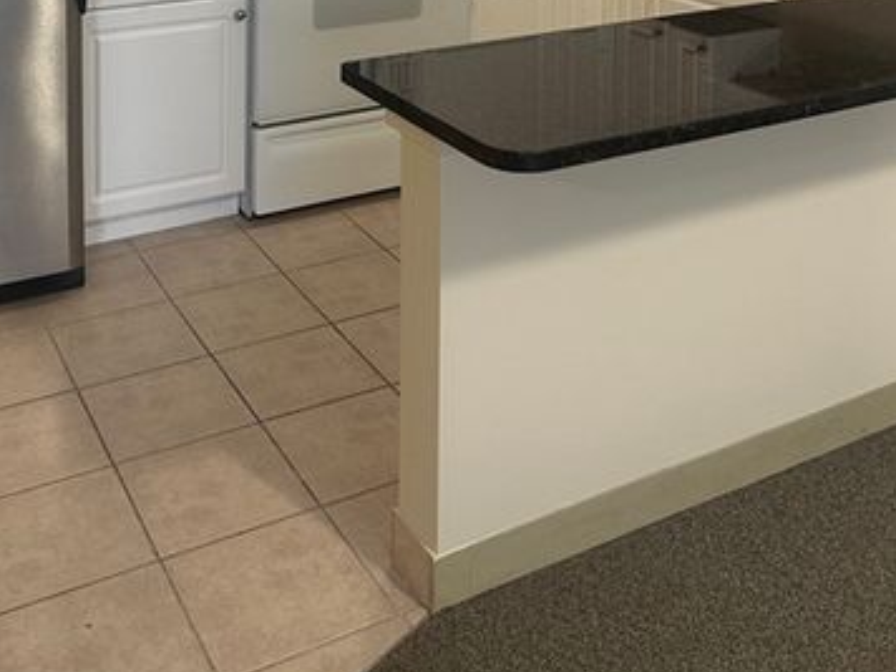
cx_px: 385
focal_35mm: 45
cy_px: -142
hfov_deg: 42.0
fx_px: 1165
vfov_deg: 28.0
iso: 160
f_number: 1.78
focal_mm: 6.86
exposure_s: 1/60
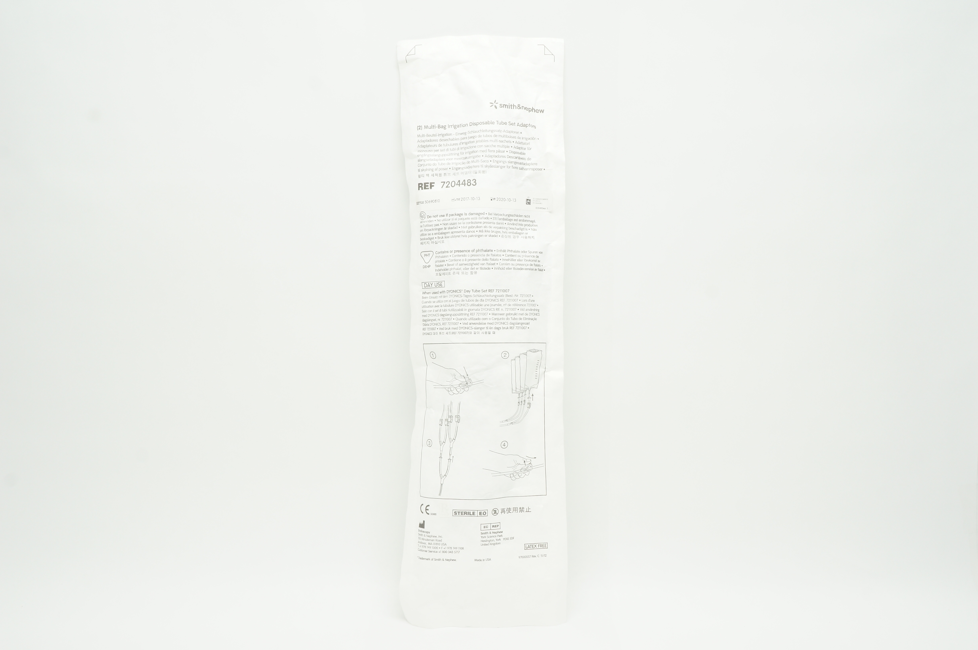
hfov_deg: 51.3
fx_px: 1018
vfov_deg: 35.4
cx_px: 489
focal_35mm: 38
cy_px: 325
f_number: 11
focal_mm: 25
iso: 400
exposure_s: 1/15
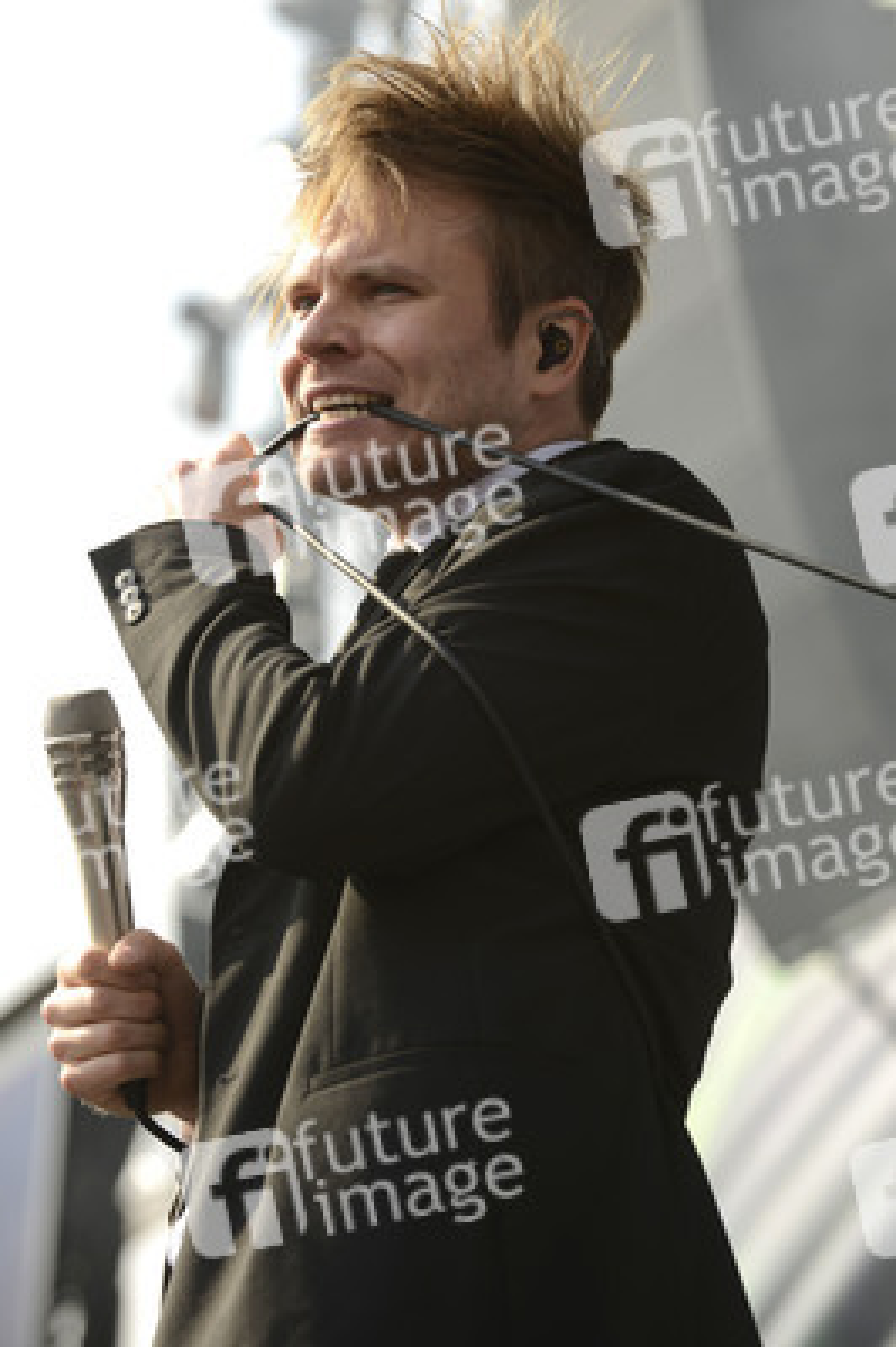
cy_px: 674
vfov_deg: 13.3
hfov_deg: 8.8
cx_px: 448
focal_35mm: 155
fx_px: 5796
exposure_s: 1/400
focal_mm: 155
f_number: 7.1
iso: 160
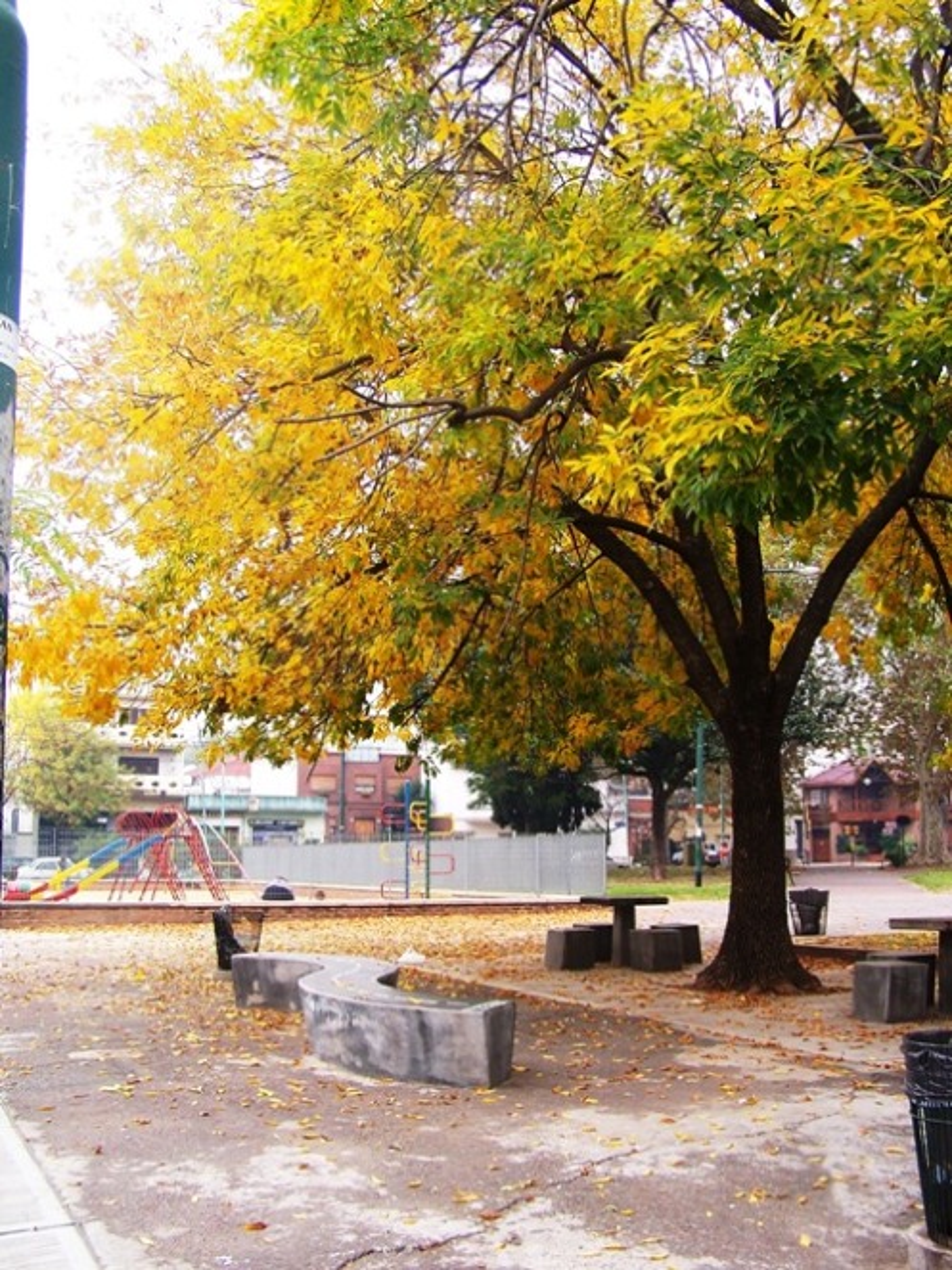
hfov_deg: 37.7
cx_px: 476
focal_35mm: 38
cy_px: 635
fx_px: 1394
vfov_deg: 49.0
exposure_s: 1/80
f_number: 4
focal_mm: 6.3
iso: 80
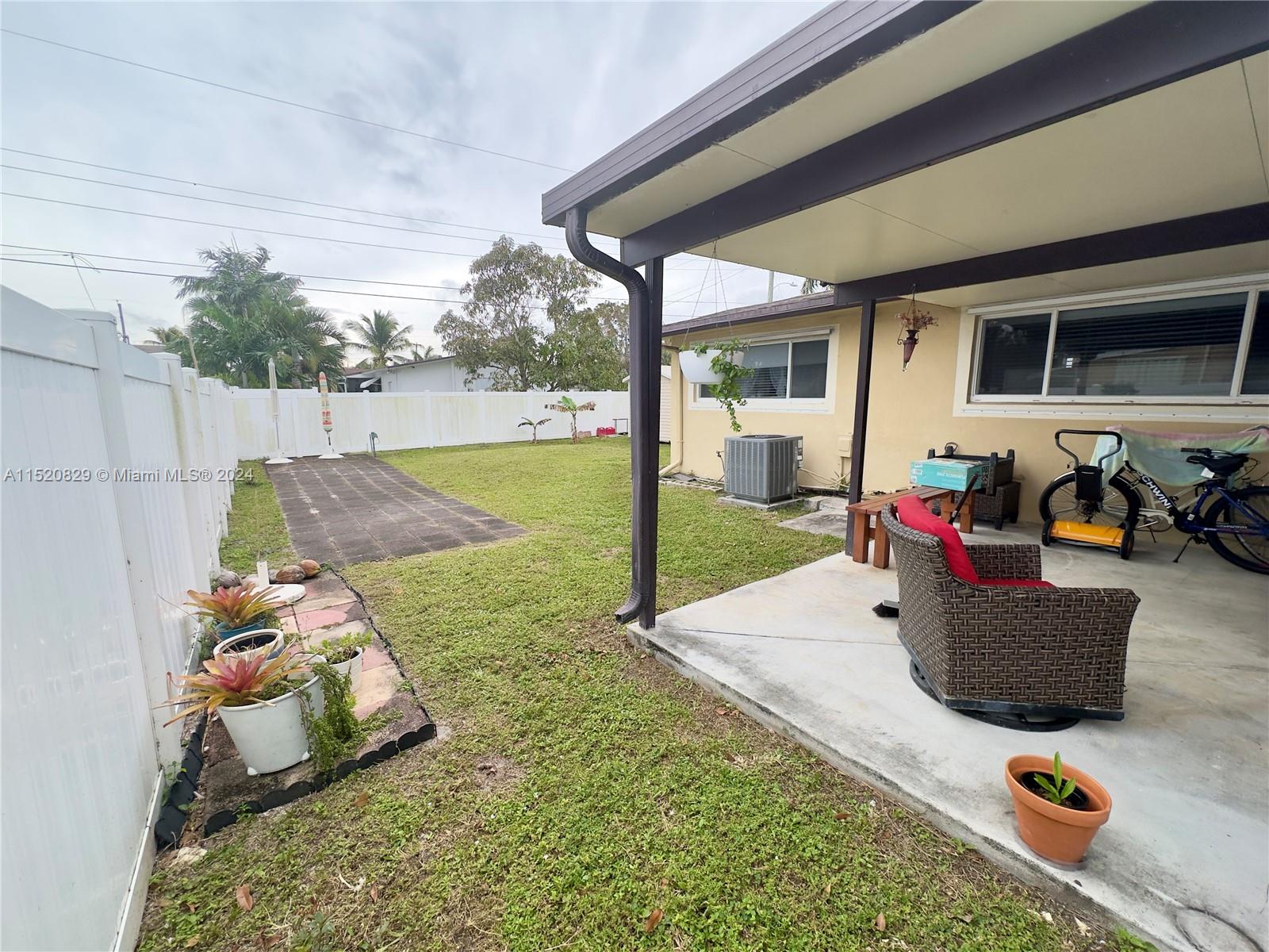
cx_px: 634
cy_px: 476
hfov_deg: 102.1
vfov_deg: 85.7
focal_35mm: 14
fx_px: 513
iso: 40
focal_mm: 2.22
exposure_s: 1/126
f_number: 2.2
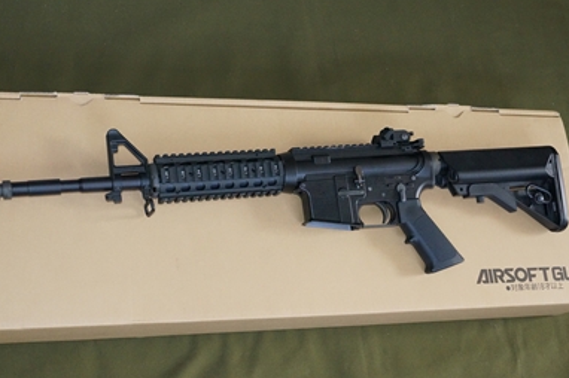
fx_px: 837
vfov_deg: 25.5
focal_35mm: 53
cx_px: 250
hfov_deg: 37.5
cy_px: 203
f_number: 9
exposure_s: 1/100
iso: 3200
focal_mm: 30
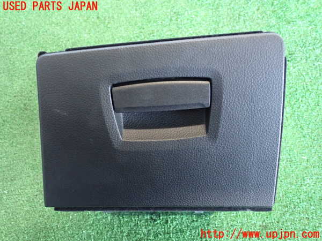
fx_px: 353
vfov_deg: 37.7
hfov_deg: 49.0
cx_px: 161
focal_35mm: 38
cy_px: 120
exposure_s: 1/30
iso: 800
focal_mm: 6.83
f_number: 2.7
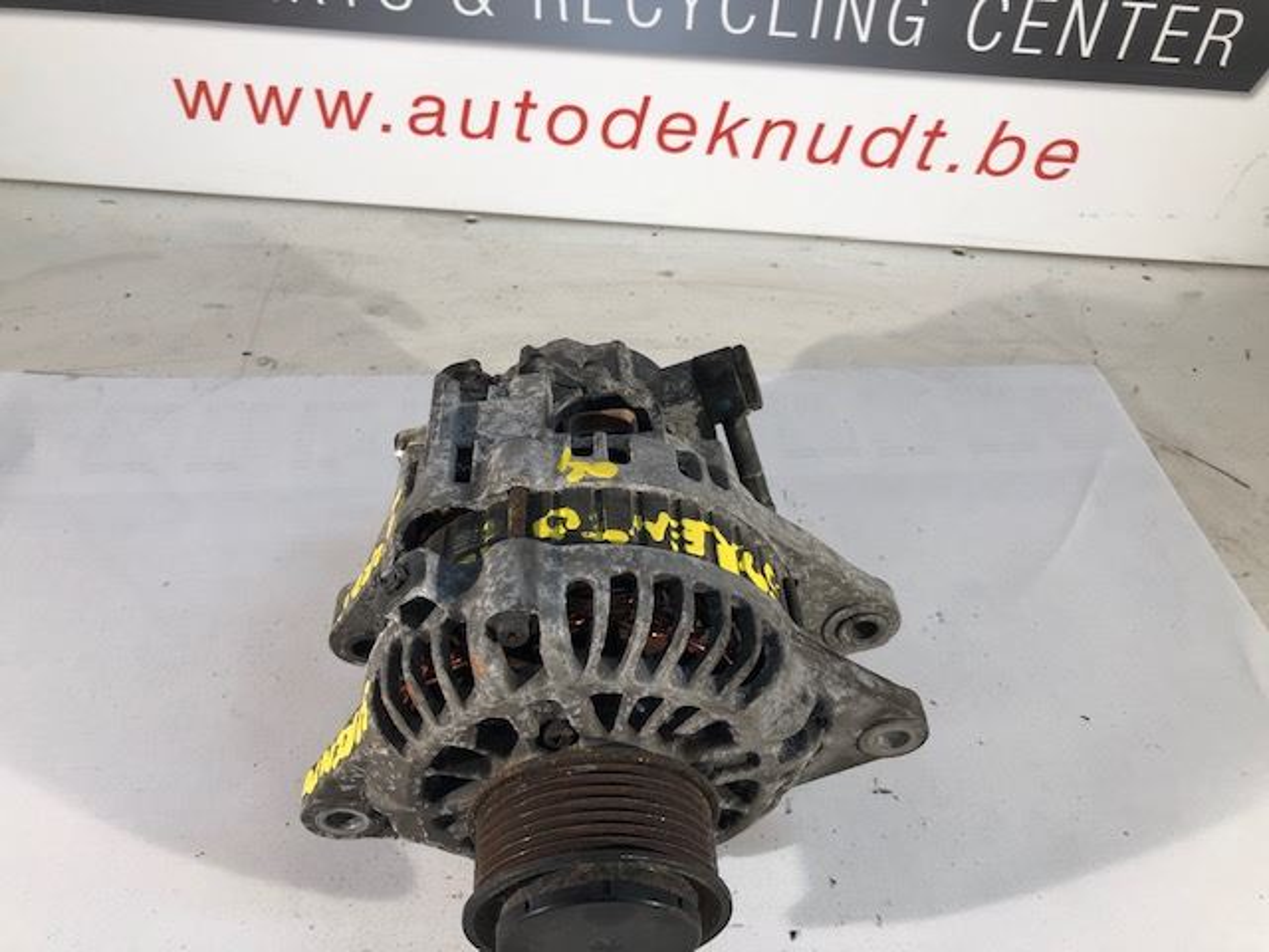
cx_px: 634
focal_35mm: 28
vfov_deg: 49.7
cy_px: 476
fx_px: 1026
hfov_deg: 63.4
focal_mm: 3.99
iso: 32
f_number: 1.8
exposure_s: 1/50
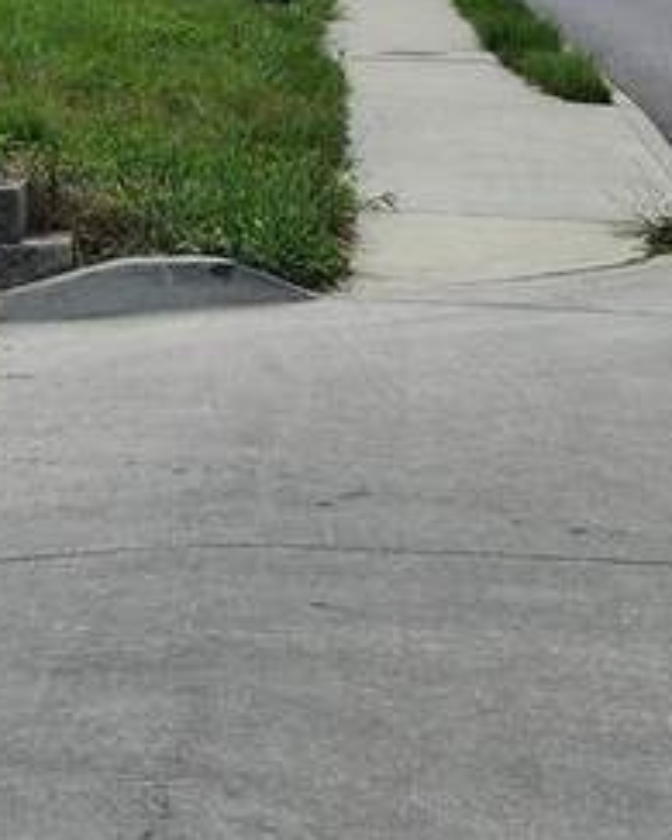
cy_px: -306
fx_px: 2935
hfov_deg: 13.1
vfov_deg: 15.4
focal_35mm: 118
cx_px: 283
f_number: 1.8
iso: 20
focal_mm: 5.4
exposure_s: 1/3399
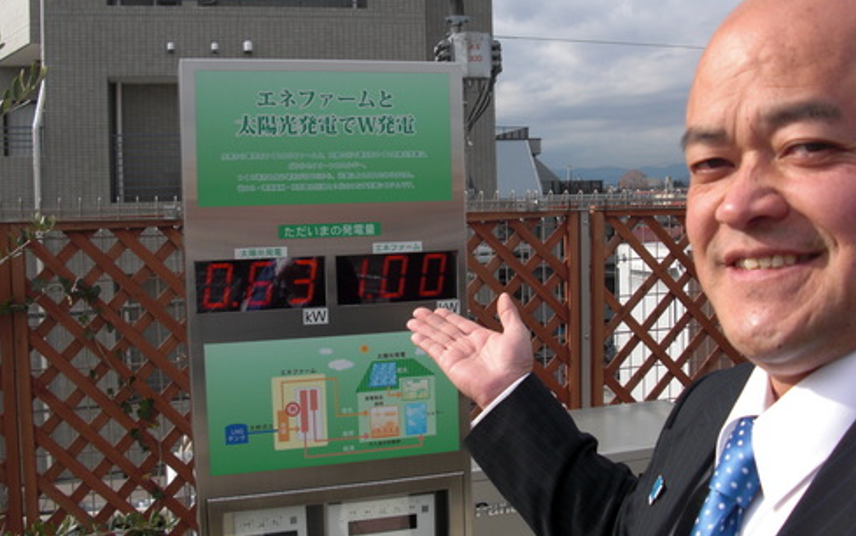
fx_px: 910
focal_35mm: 39
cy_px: 234
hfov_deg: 50.4
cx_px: 424
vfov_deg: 32.8
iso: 50
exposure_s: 1/800
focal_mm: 6.3
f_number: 2.8
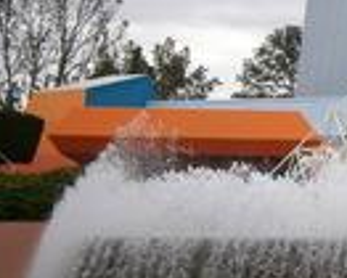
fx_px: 1799
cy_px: 150
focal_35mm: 175
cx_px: 532
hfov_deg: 10.6
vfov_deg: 8.8
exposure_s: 1/640
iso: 80
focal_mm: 8.3
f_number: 3.4
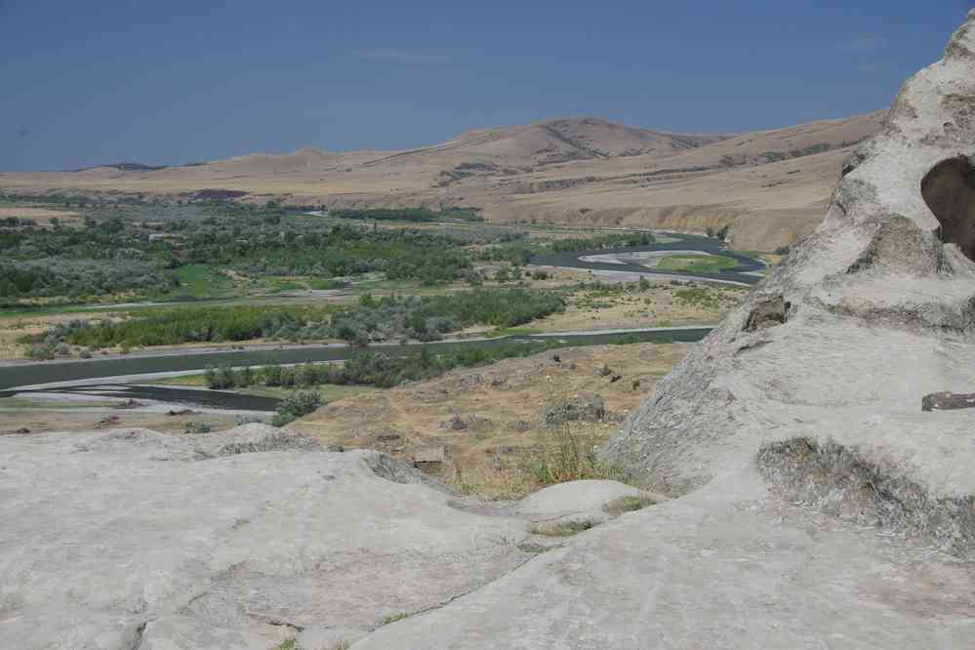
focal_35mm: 64
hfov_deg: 31.4
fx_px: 1733
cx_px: 488
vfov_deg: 21.2
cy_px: 325
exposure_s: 1/160
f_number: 11
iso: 200
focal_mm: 42.5
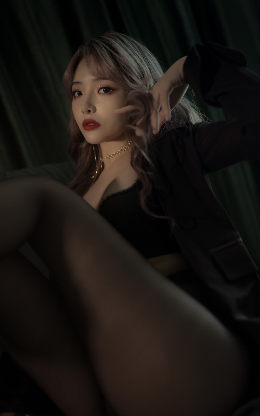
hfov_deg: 35.3
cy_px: 209
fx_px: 408
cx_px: 122
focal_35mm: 36
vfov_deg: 54.0
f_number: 1.6
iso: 160
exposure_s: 1/200
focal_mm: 35
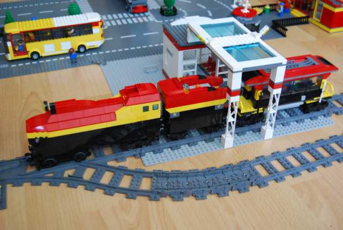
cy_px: 115
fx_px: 401
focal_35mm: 42
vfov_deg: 32.0
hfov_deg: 46.4
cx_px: 172
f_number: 4.2
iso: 1600
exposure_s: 1/25
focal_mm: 28
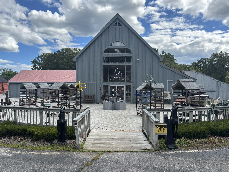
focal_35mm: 27
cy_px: 84
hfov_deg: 65.3
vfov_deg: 51.3
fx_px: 179
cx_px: 111
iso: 50
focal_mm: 5.96
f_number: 1.6
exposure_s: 1/2571
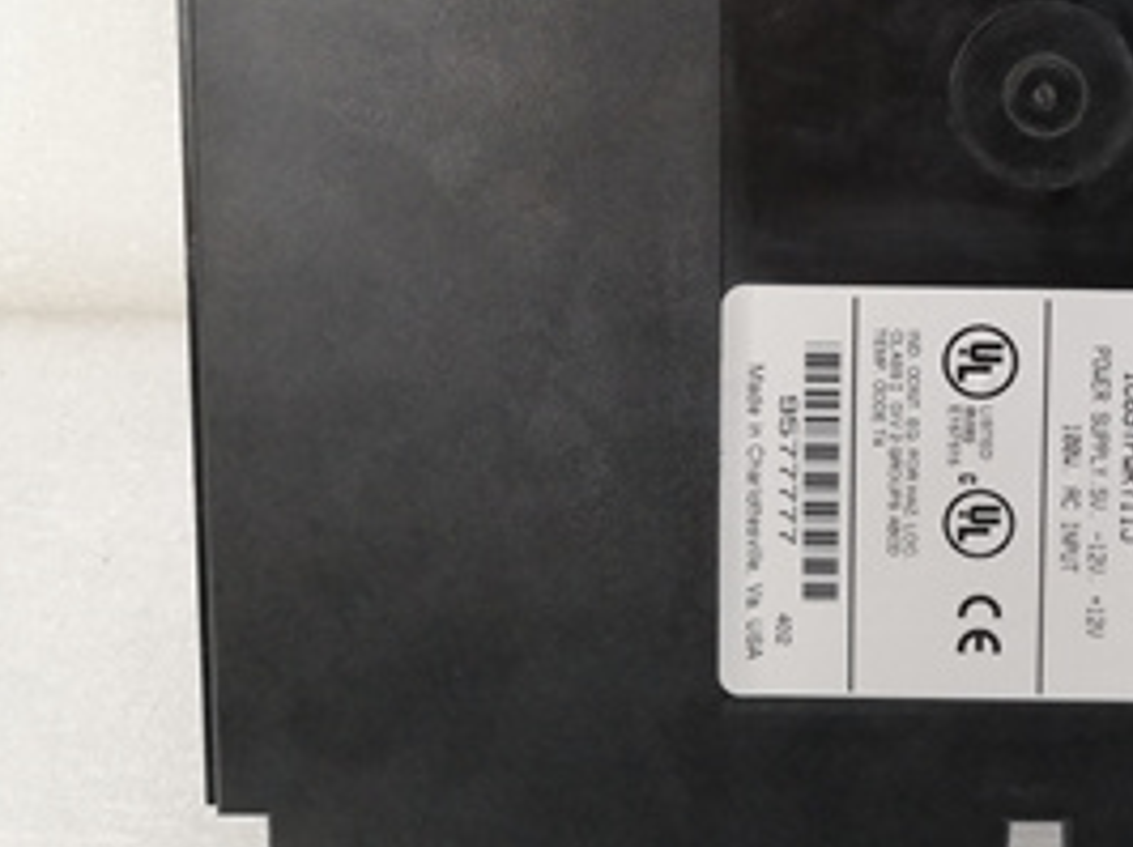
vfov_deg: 23.5
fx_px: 1995
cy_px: 136
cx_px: 1086
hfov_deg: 29.9
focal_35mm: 61
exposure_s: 1/33.3
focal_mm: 3.95
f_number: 1.8
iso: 320
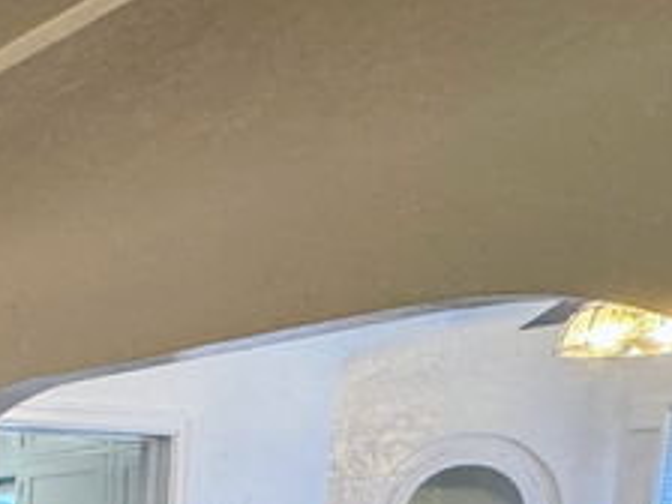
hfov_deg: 24.1
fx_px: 1242
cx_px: -324
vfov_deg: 19.8
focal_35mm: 64
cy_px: 765
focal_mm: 2.22
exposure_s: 1/60
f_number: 2.2
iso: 200
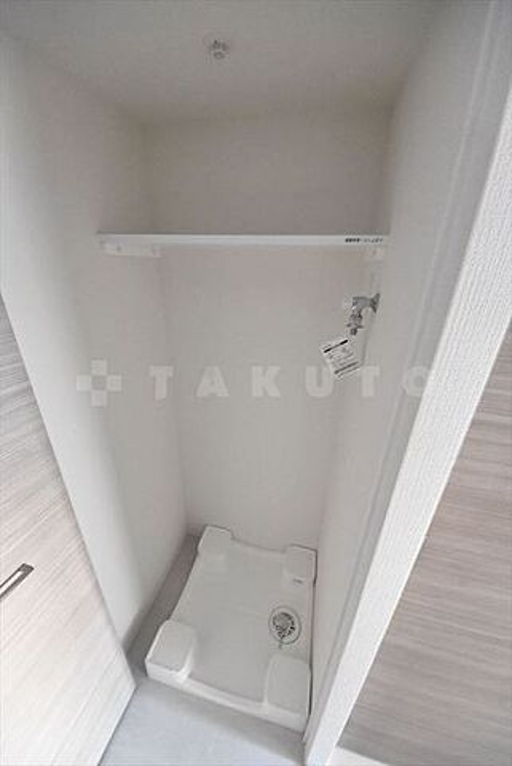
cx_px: 256
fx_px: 255
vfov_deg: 112.6
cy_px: 383
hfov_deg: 90.1
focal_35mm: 12
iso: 4500
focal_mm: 8
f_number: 8
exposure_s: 1/4
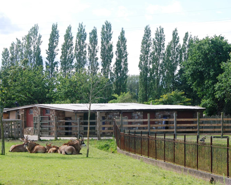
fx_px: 813
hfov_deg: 16.2
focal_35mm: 119
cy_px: 93
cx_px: 117
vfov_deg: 13.0
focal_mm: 70
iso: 180
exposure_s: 1/500
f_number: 5.6
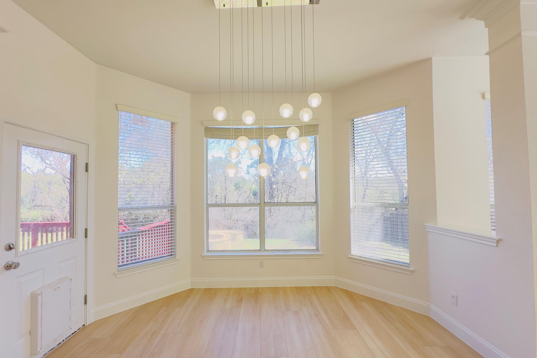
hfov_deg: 100.4
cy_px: 186
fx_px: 224
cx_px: 263
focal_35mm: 15
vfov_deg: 77.3
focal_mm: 2.22
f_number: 2.2
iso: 64
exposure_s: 1/120
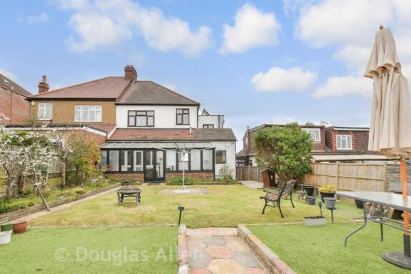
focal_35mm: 17
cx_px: 206
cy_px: 148
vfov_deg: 70.4
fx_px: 194
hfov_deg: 93.2
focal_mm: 10
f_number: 8
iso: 160
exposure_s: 1/80
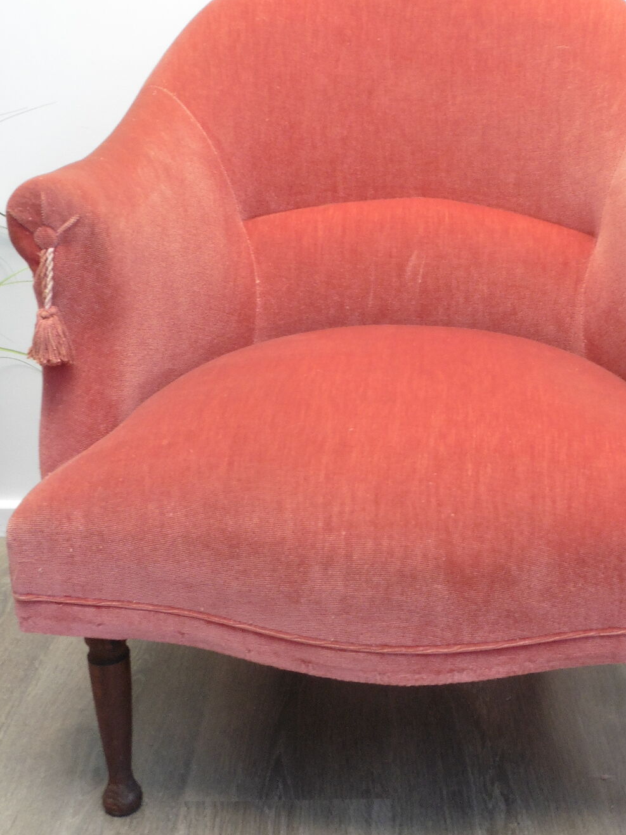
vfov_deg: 44.7
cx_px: 396
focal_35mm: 42
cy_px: 374
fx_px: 1013
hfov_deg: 34.1
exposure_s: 1/13
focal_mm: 4.8
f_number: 8
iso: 125
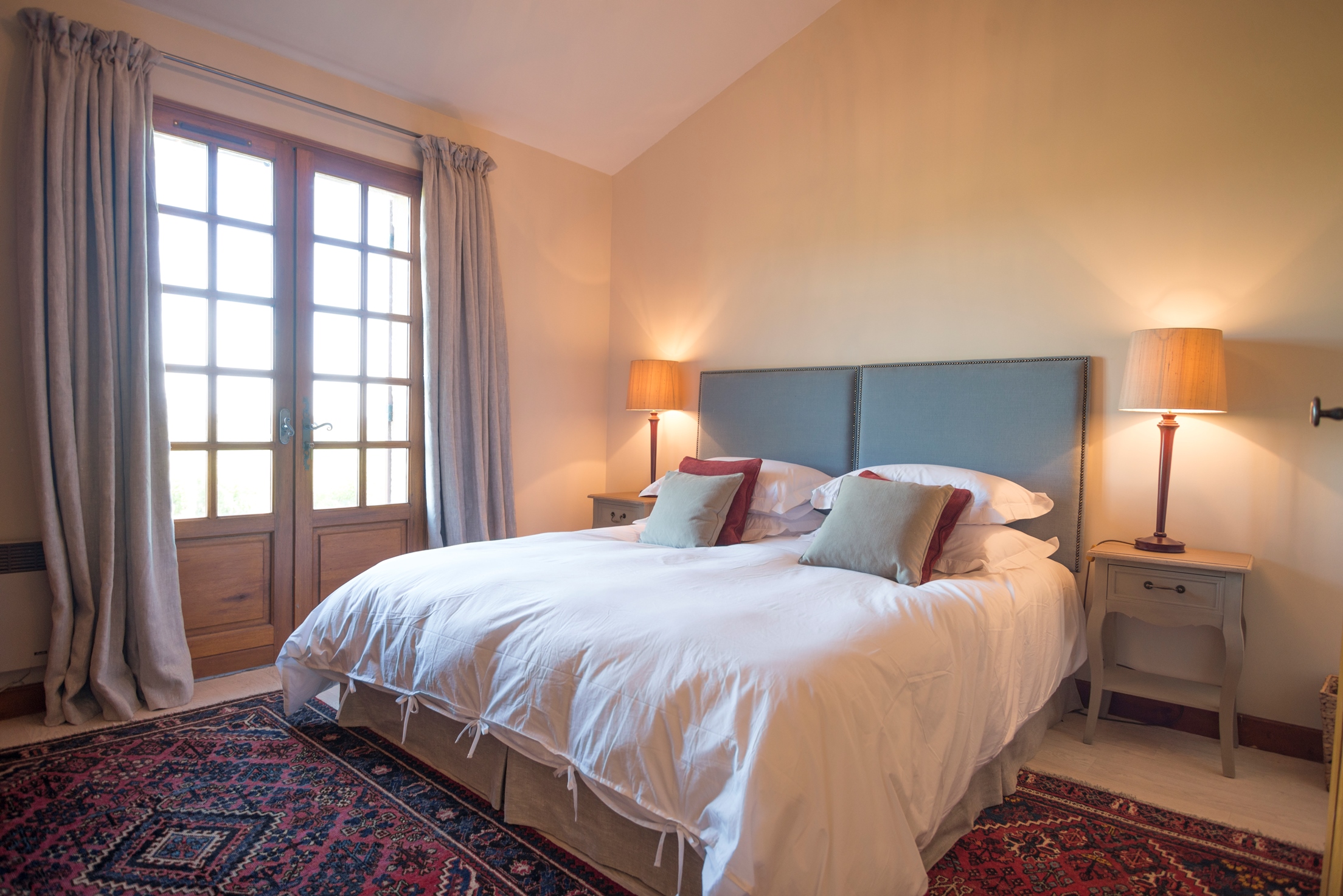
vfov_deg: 62.0
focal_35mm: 20
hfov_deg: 84.0
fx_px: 746
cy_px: 448
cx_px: 672
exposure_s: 1/30
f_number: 3.5
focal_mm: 20
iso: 400
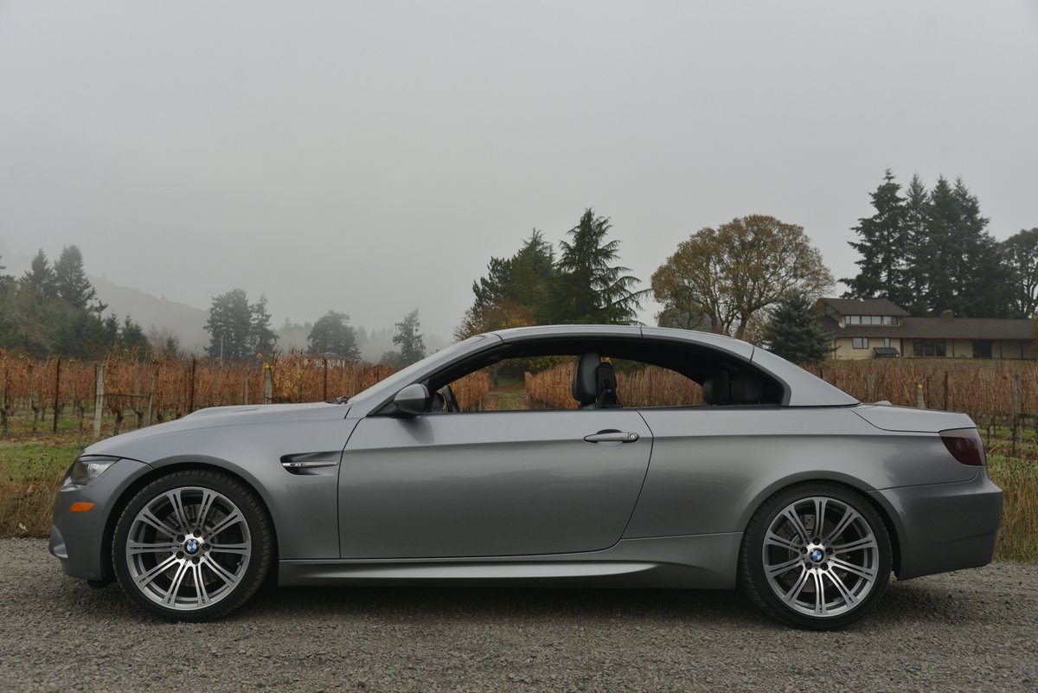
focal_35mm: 35
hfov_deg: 54.4
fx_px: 1009
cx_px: 519
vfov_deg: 37.9
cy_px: 346
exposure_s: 1/1600
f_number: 6.3
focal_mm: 35
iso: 1250
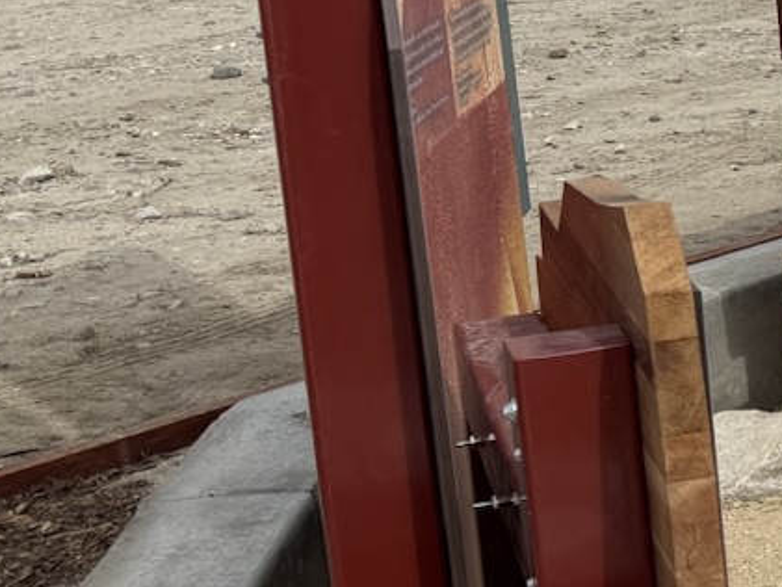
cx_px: 1744
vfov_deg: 13.0
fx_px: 2576
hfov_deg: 13.6
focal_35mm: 114
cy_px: 139
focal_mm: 6.76
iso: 80
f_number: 1.78
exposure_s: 1/4167
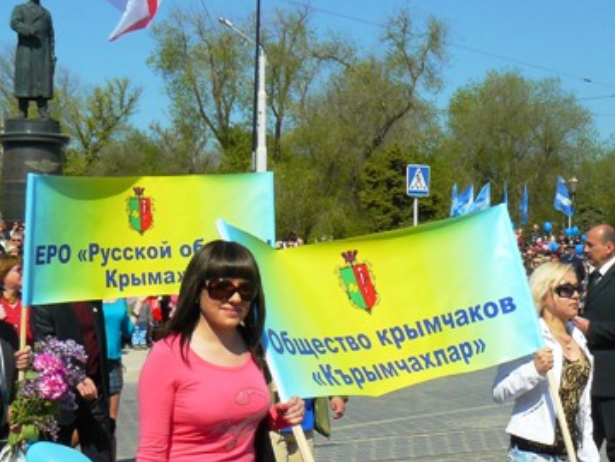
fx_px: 1137
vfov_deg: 22.8
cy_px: 310
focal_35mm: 64
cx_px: 391
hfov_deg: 30.1
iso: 100
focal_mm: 6
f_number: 7.1
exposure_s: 1/400
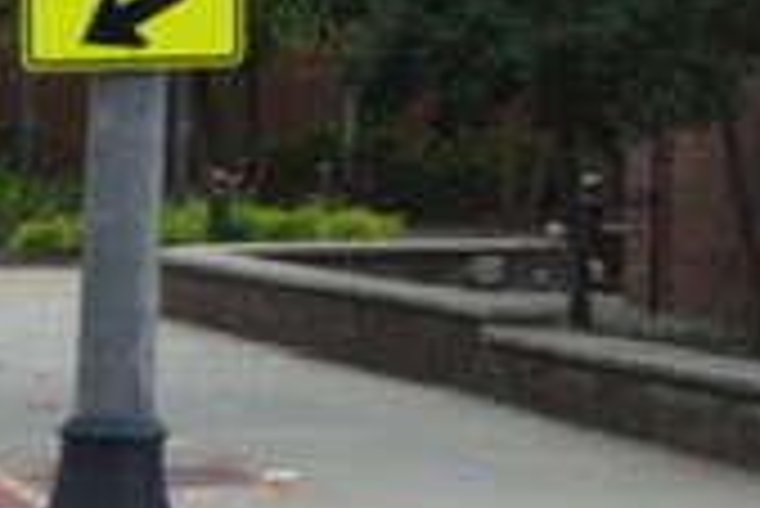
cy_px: -265
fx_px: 3592
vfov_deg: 7.9
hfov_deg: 11.3
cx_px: 1358
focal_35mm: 170
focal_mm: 24
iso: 100
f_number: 7.1
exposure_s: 1/200
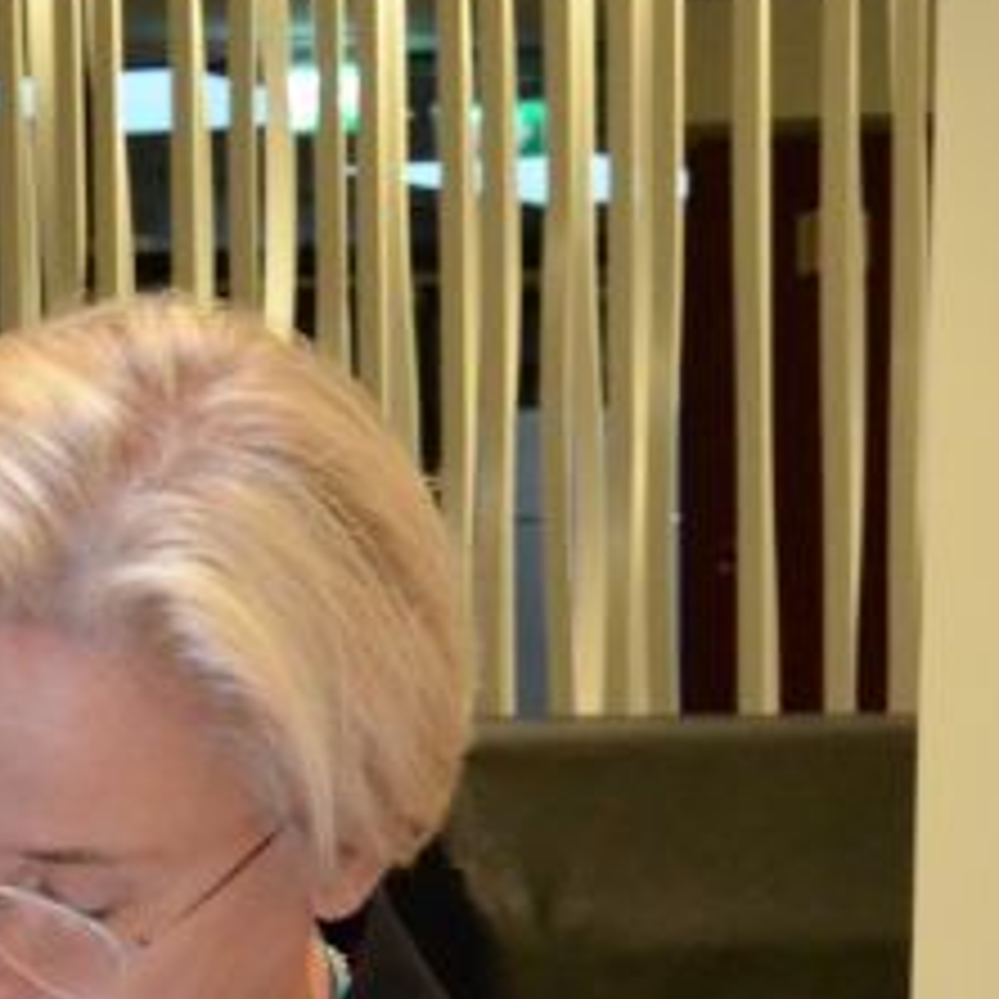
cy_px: 1577
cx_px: 558
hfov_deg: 11.6
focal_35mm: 151
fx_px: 4930
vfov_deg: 11.1
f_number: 5
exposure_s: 1/60
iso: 2500
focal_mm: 22
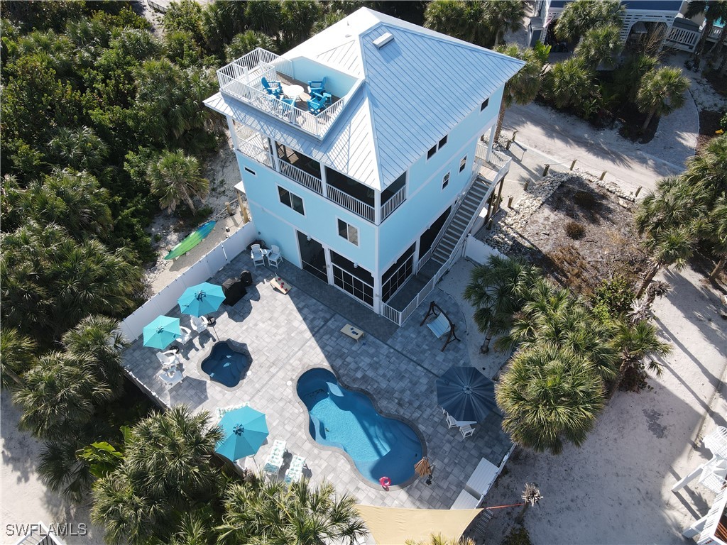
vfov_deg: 56.8
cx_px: 364
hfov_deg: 71.6
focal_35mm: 24
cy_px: 272
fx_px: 504
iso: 100
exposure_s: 1/350
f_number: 2.8
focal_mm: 4.5
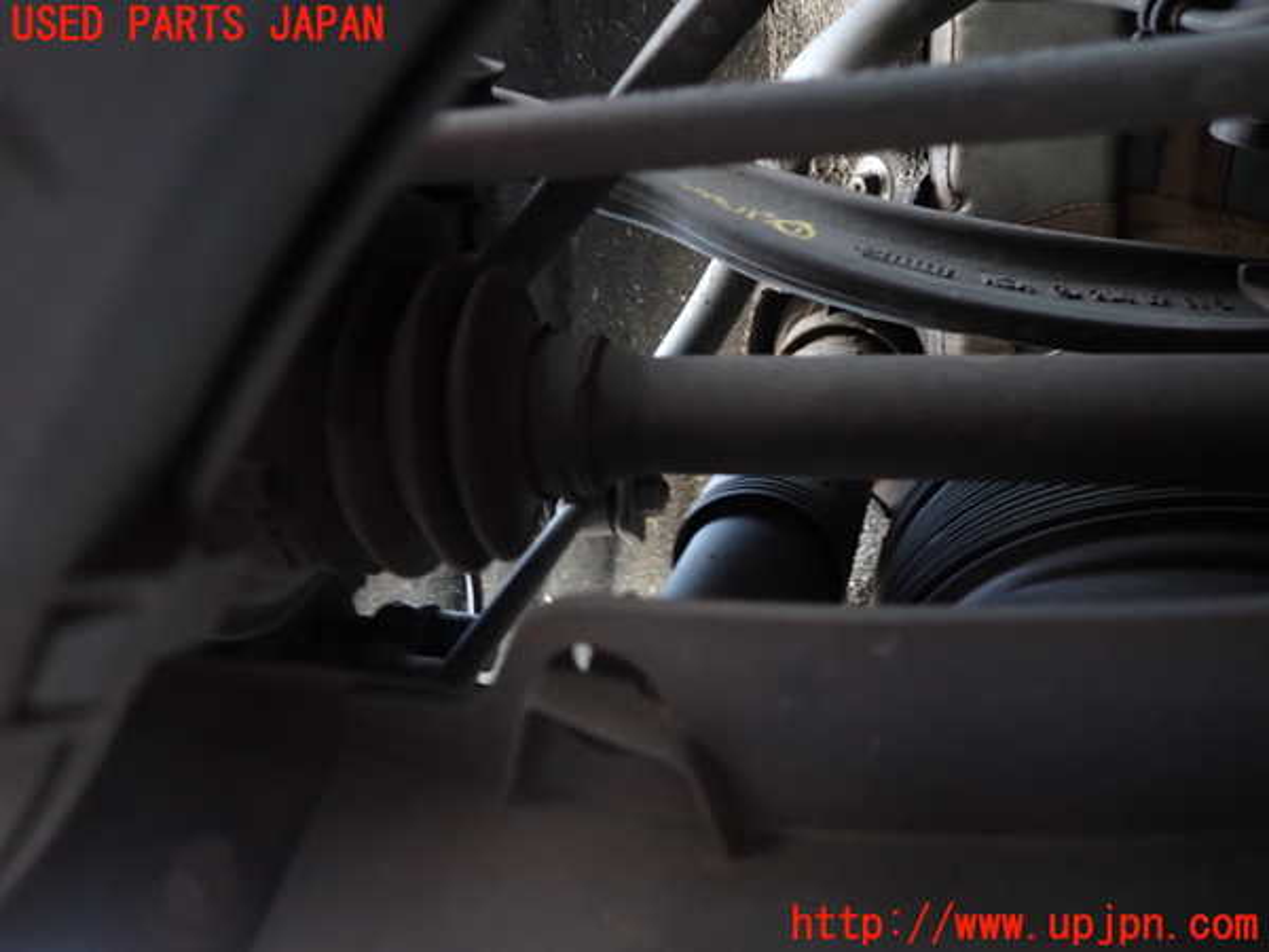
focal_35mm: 25
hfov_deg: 69.4
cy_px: 476
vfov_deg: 54.9
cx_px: 634
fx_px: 916
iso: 250
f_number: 2
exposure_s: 1/30
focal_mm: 4.5
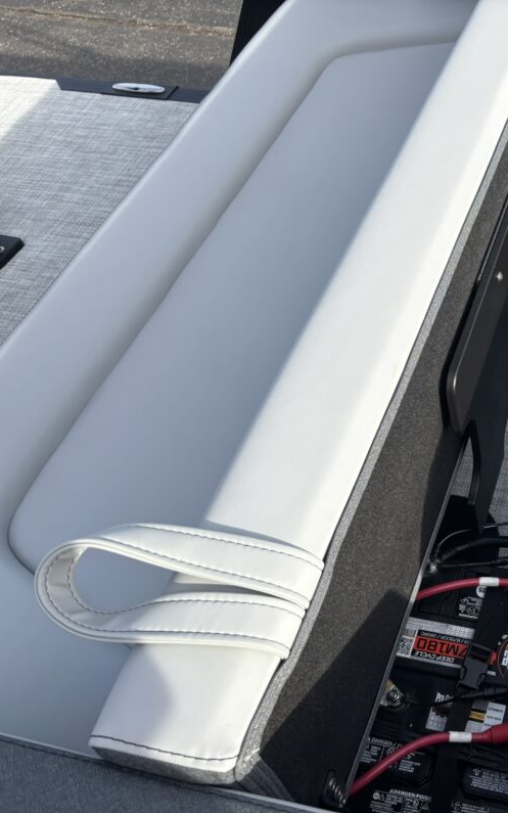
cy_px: 408
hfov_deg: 31.1
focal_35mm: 37
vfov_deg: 52.7
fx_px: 819
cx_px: 542
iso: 50
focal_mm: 5.96
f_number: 1.6
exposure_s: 1/1667
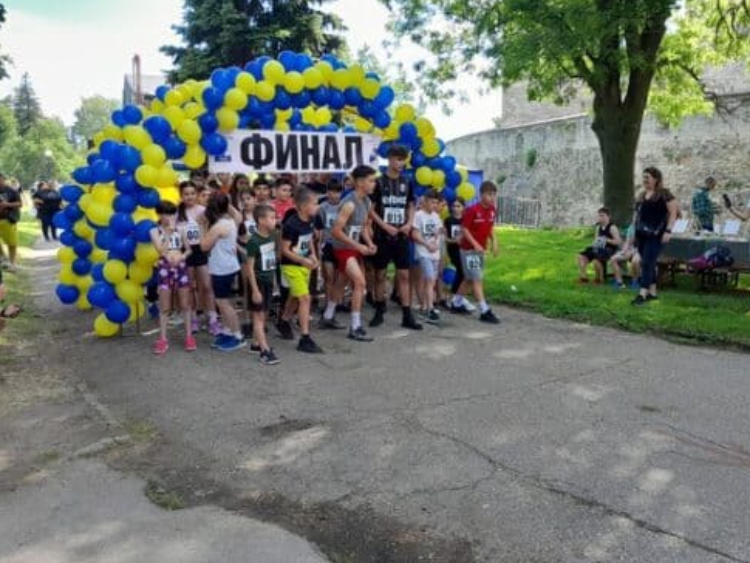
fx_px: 650
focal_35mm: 30
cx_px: 431
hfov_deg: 59.7
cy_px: 272
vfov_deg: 46.8
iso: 40
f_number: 1.8
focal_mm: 3.98
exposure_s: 1/100
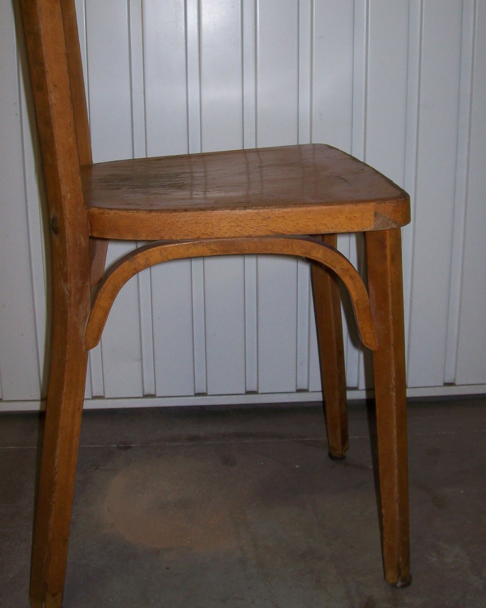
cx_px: 251
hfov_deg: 30.8
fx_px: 881
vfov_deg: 37.9
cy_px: 245
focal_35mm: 49
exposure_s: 1/64
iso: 80
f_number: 2.7
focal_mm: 6
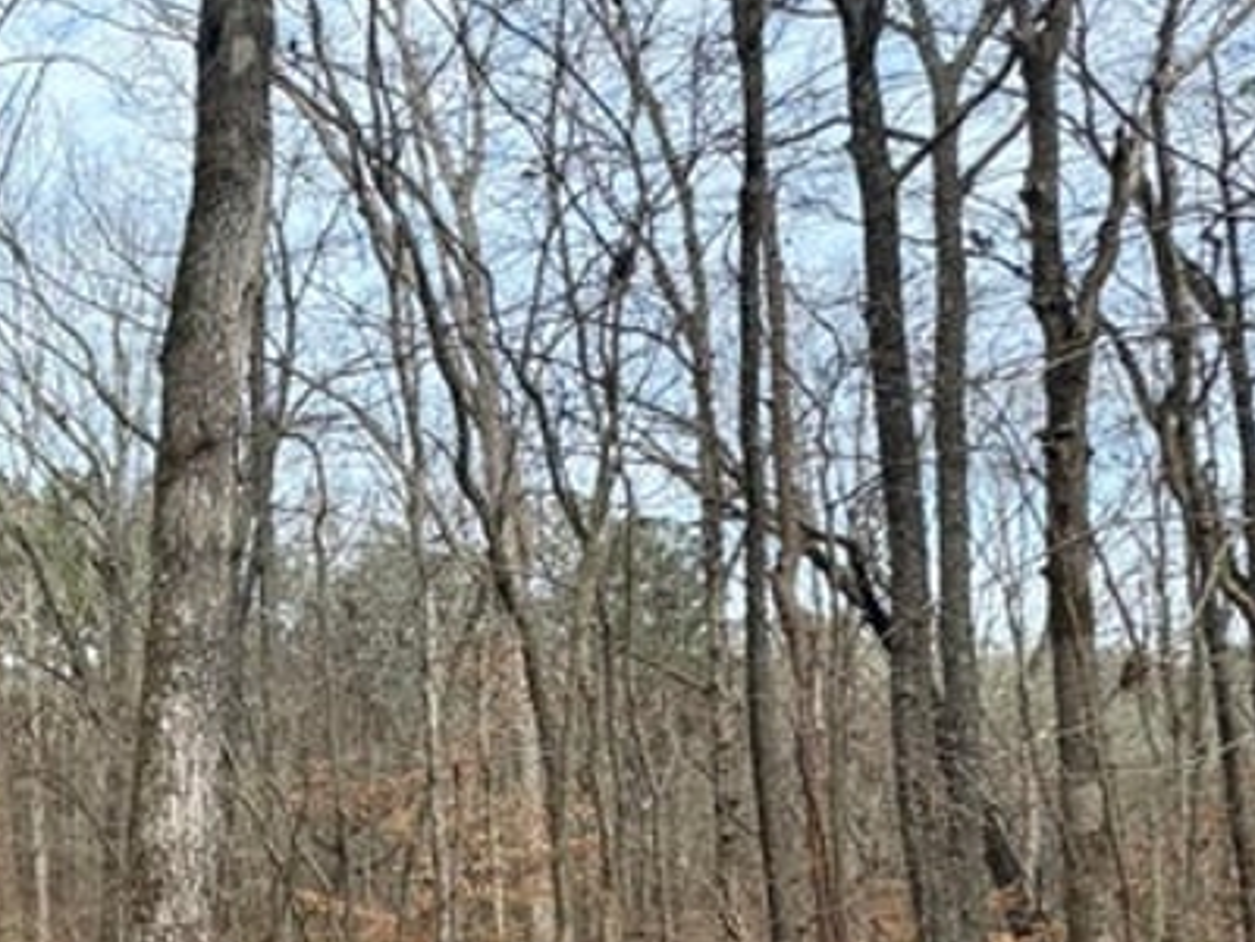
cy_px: 738
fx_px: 1523
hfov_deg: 33.1
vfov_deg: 33.5
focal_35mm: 42
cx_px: -373
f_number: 2.2
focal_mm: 2.22
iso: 40
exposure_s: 1/405
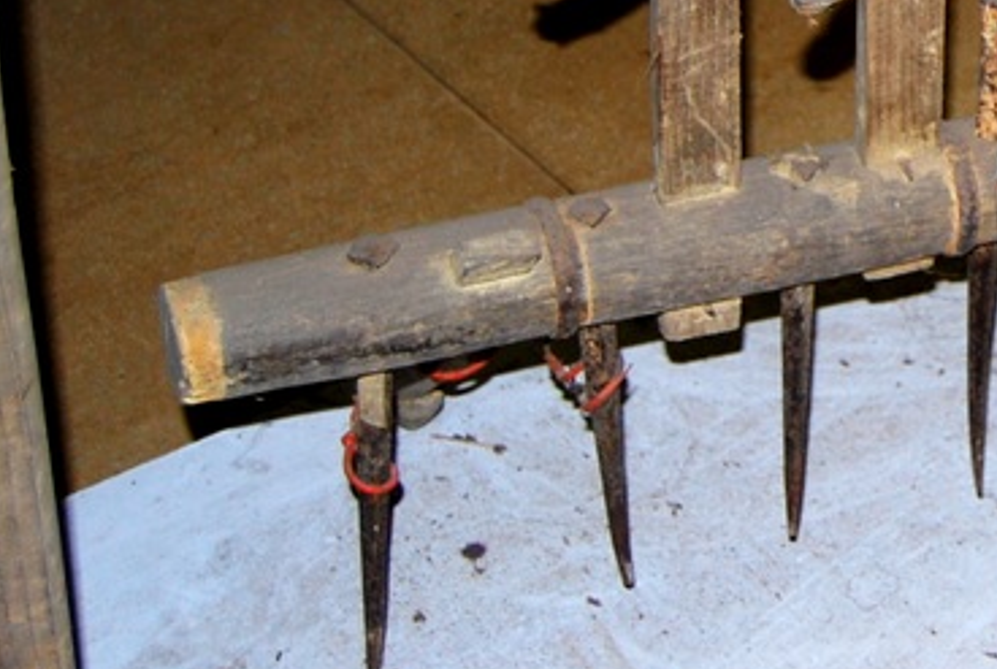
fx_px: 3247
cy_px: -93
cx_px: 1374
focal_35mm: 117
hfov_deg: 16.3
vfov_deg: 11.6
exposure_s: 1/60
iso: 200
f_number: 4.2
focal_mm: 28
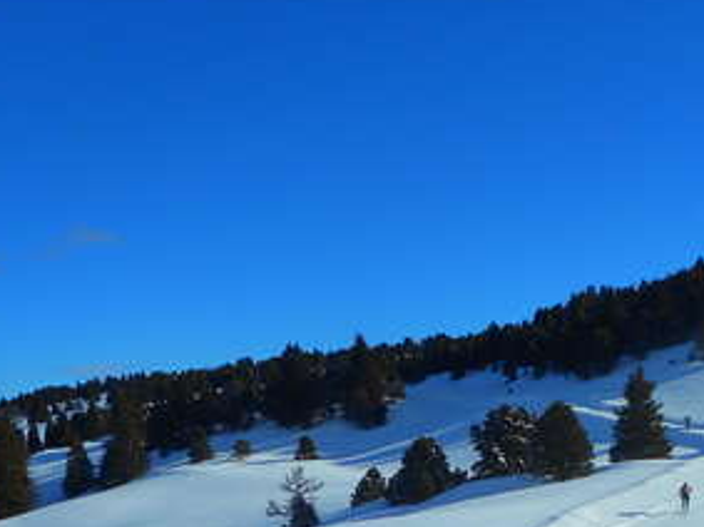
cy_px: 482
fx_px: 1077
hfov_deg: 36.1
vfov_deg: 26.5
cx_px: 396
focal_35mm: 53
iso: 80
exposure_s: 1/250
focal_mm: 4.5
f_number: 10.5
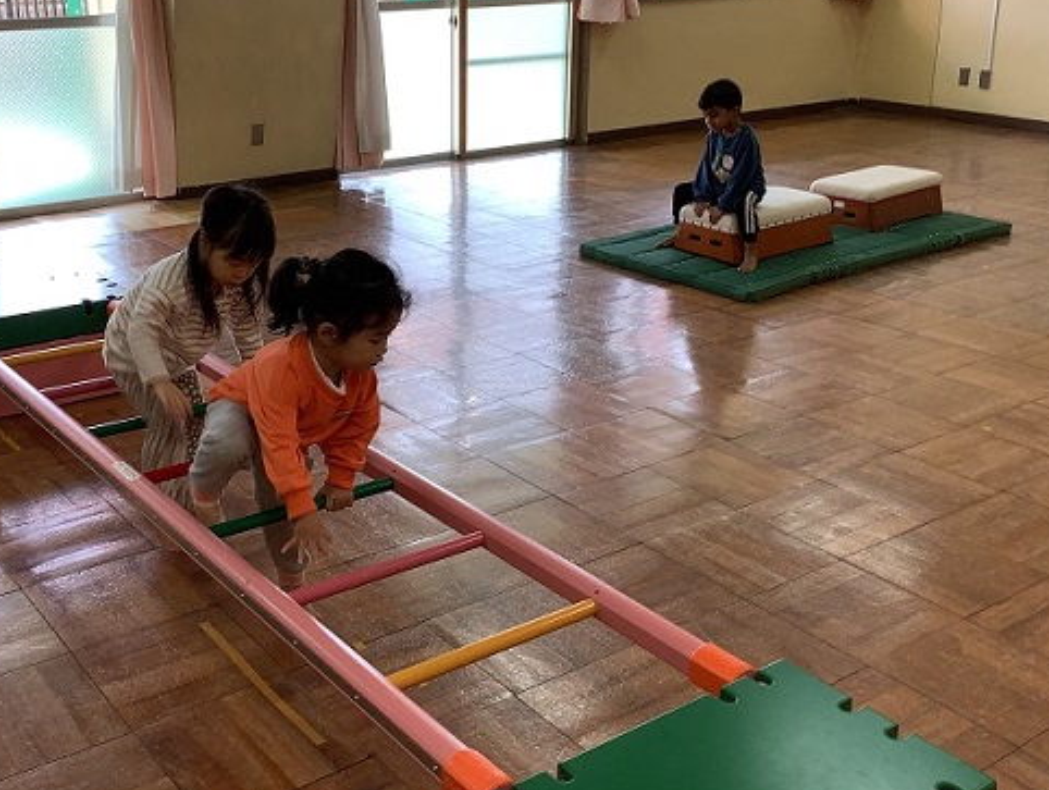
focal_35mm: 42
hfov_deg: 44.6
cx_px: 434
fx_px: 1275
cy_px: 313
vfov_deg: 34.3
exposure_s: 1/33
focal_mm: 3.3
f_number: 2.4
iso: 25
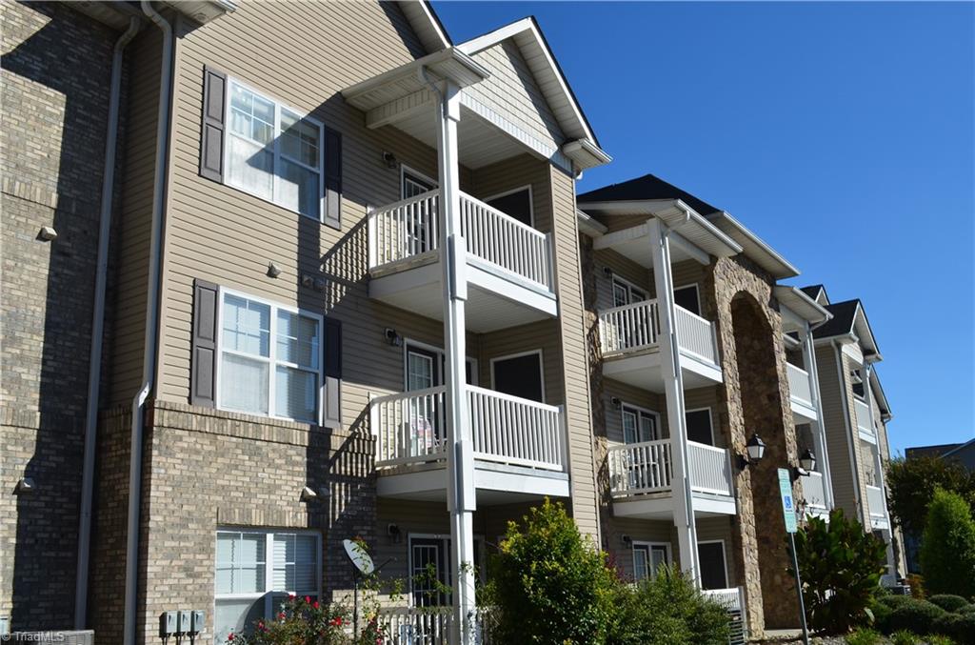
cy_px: 322
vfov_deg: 36.7
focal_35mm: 36
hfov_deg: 53.3
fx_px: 972
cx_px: 488
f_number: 10
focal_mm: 24
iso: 200
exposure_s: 1/320
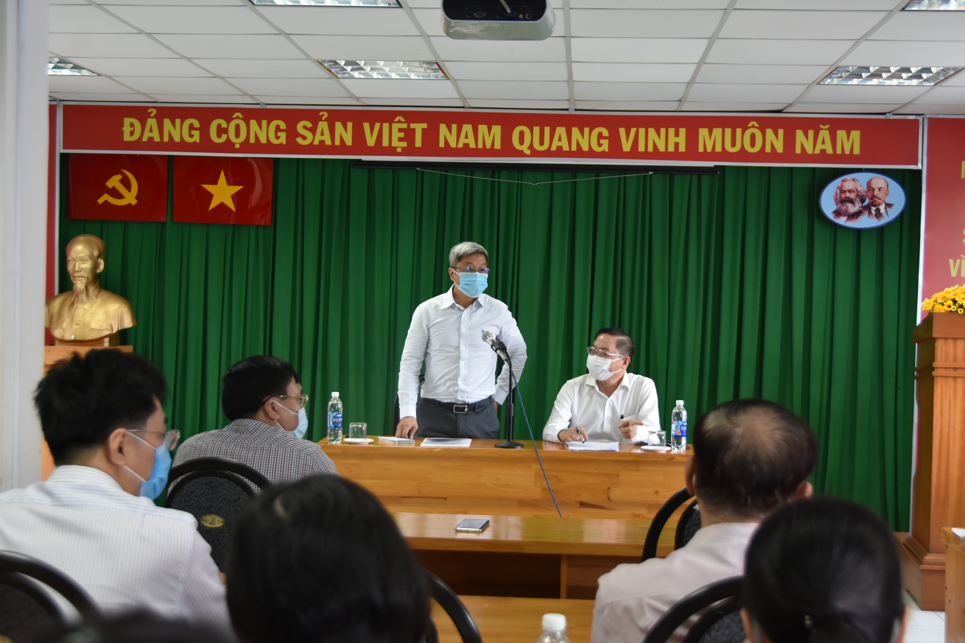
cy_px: 322
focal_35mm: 48
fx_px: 1287
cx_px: 482
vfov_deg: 28.1
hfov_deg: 41.1
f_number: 4.2
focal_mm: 32
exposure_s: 1/60
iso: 900
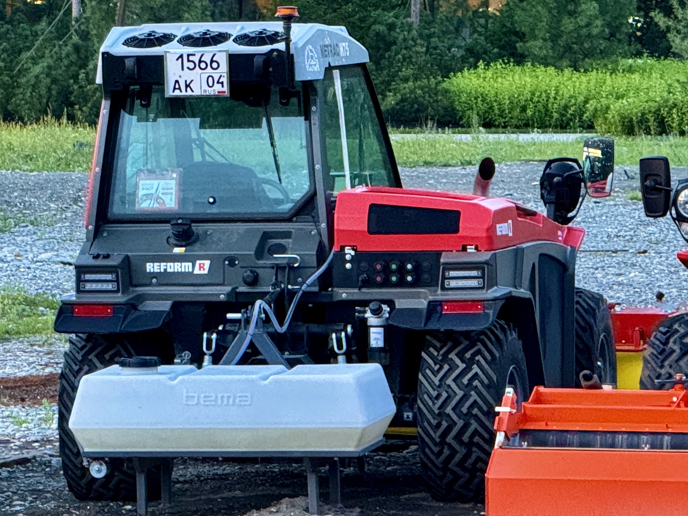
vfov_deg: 12.4
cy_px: 258
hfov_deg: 16.4
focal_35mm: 120
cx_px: 344
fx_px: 2385
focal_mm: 15.66
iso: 640
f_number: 2.8
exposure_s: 1/52
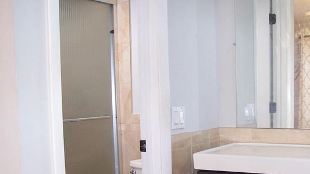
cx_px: 212
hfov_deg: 38.0
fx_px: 444
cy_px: 145
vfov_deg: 21.9
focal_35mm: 54
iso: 200
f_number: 2.8
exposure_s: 1/30
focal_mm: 5.85
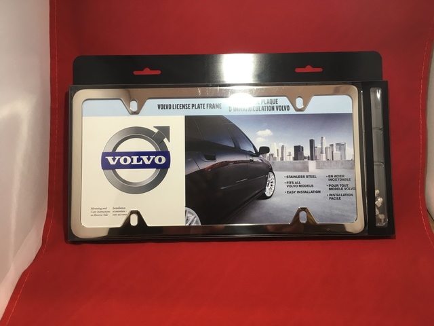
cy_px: 163
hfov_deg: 61.7
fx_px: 364
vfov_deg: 48.2
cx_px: 217
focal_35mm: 29
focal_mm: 4.15
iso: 25
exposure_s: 1/40
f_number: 2.2
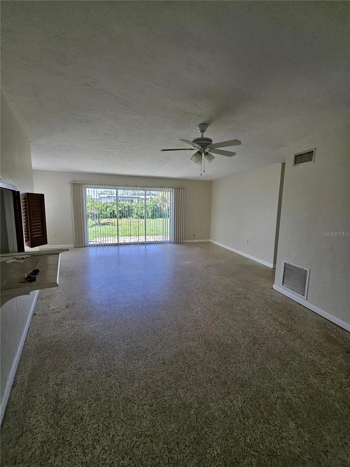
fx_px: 175
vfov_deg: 106.2
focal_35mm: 13
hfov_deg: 89.9
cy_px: 234
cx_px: 175
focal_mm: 1.74
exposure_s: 1/359
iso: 160
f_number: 2.2
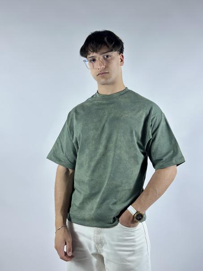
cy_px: 136
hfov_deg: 30.3
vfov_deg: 39.7
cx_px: 102
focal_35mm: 48
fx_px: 375
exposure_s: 1/203
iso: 80
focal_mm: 6.86
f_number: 1.78
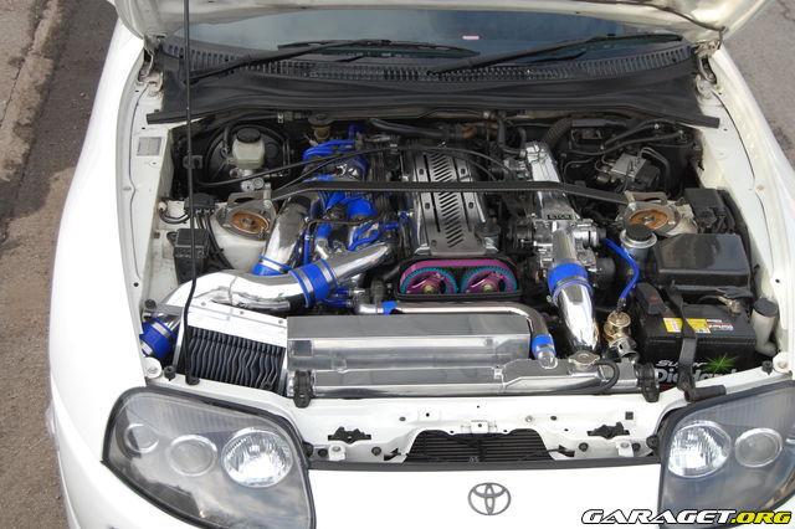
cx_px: 398
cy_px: 264
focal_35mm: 60
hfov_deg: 33.4
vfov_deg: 22.6
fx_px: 1324
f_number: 6.3
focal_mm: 40
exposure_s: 1/160
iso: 200
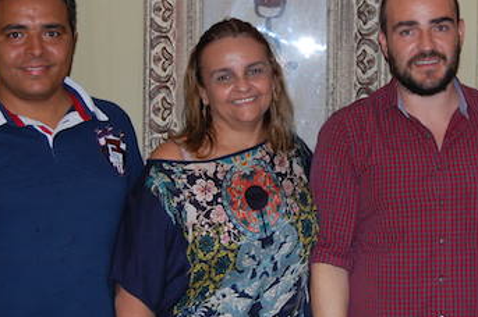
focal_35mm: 77
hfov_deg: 26.2
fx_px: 1021
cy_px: 120
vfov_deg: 17.7
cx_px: 302
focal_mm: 32
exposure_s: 1/60
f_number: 4.5
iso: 400
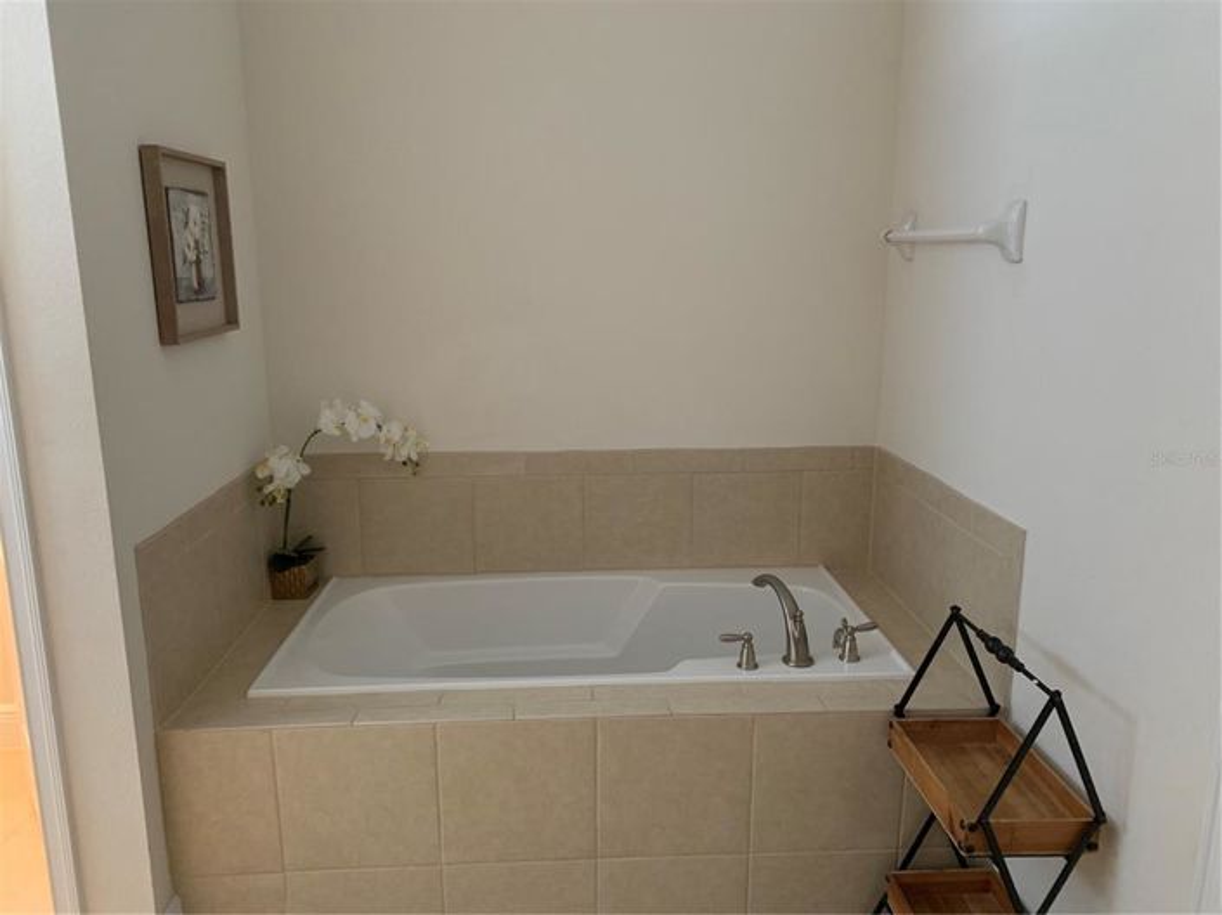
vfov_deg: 53.0
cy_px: 458
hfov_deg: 67.3
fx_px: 917
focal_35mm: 26
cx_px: 611
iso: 500
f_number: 1.8
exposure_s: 1/30
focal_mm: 4.25
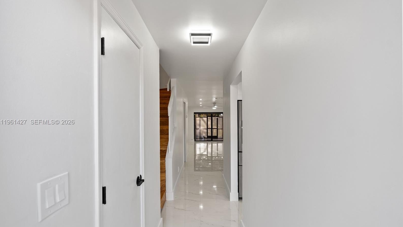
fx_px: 182
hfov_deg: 95.9
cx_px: 199
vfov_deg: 63.8
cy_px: 122
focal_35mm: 17
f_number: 4
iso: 400
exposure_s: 1/20
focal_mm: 16
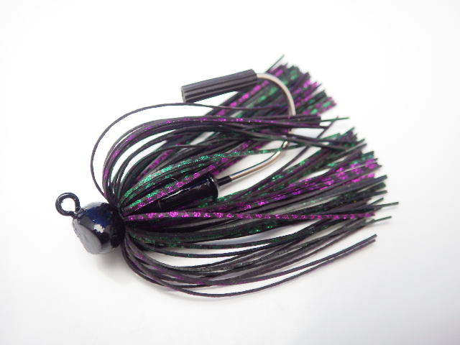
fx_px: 412
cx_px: 230
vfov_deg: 45.4
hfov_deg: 58.4
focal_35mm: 31
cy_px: 172
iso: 320
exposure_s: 1/45
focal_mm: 5.5
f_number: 2.3
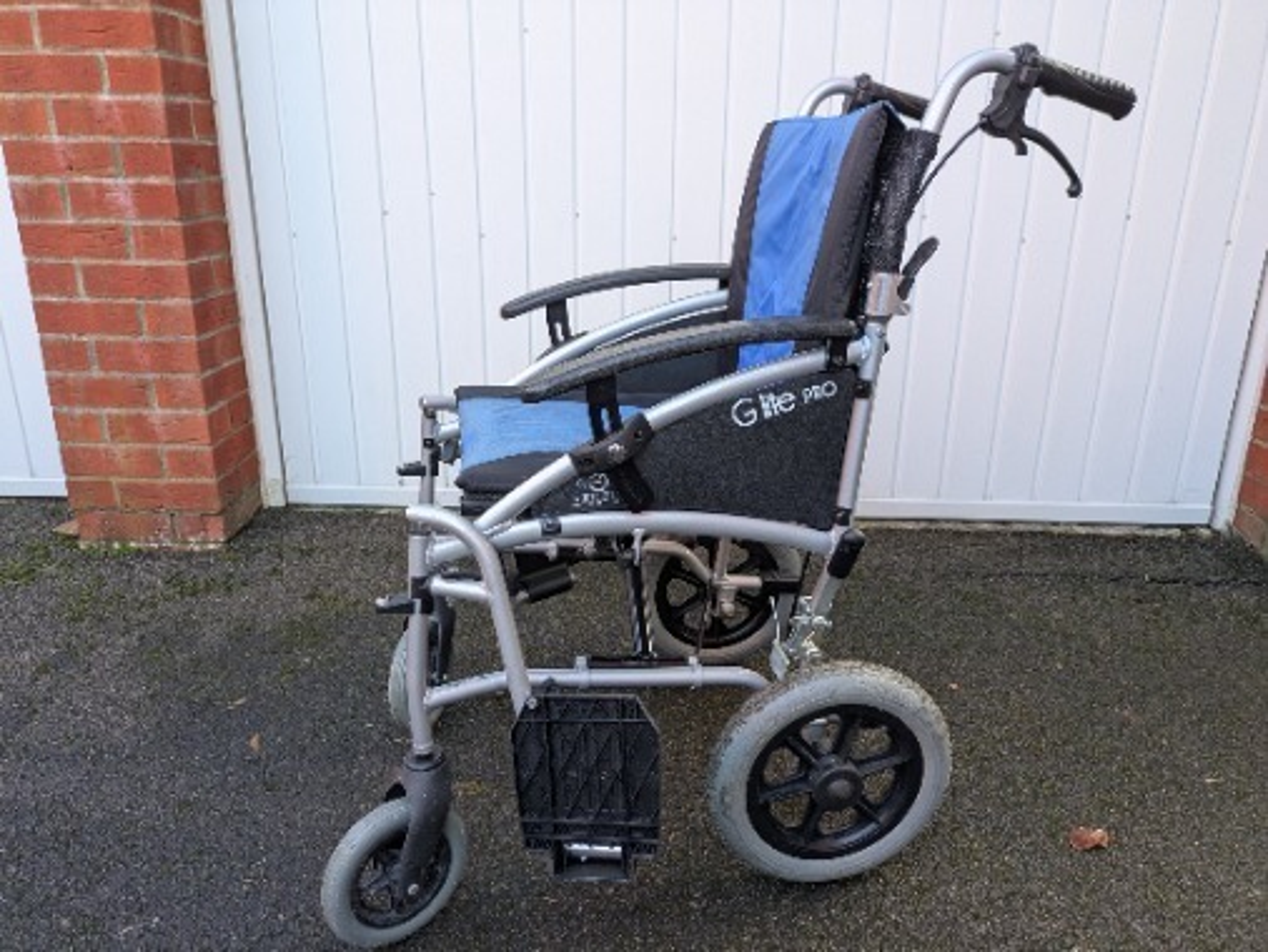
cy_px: 476
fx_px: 916
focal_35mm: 25
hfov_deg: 69.4
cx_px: 634
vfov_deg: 54.9
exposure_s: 1/100
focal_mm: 5.43
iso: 75
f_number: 1.89
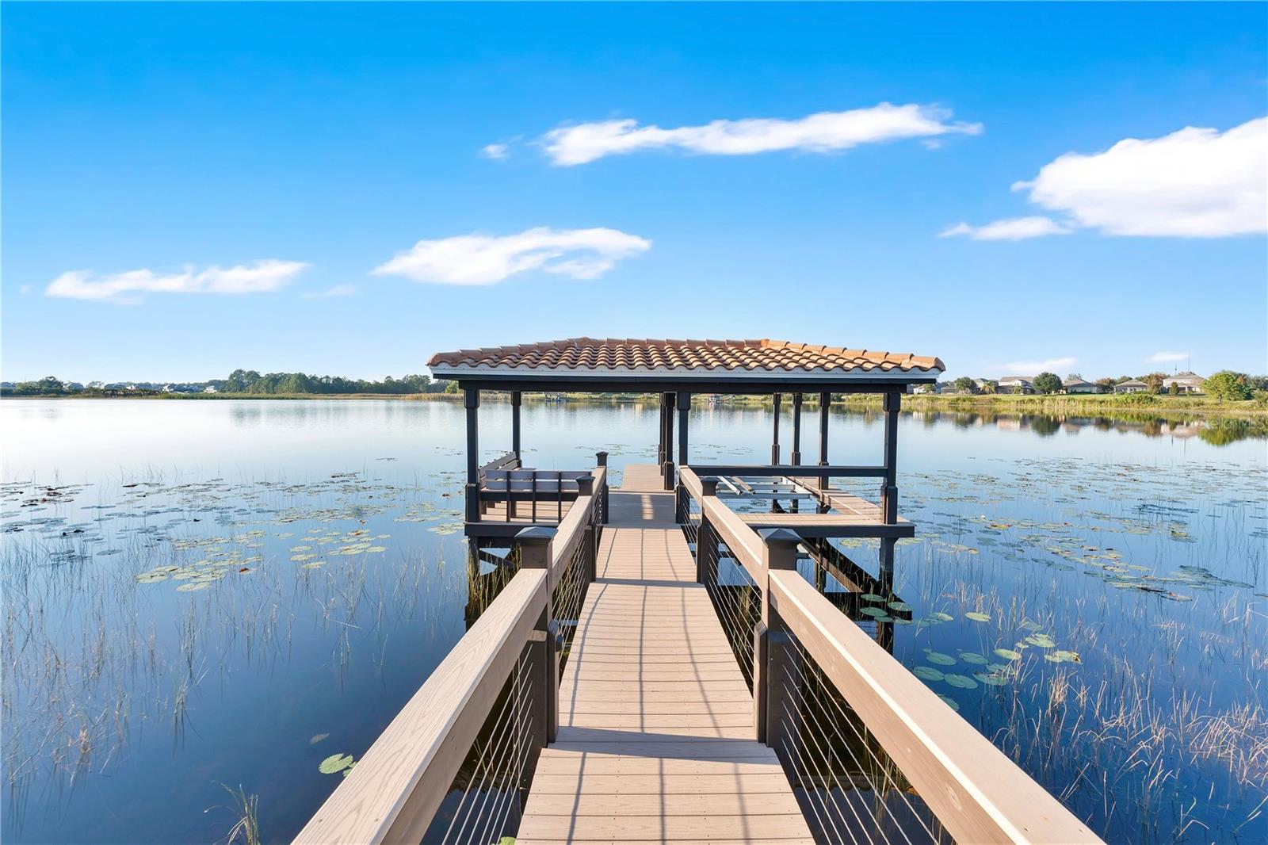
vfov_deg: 73.7
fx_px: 563
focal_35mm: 16
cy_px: 422
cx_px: 634
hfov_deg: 96.7
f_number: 9
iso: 100
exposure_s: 1/125
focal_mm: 16
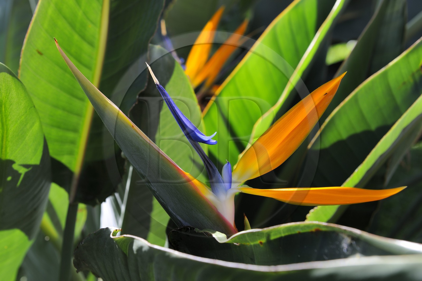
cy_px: 140
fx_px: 680
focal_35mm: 58
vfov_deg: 23.4
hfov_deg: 34.5
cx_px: 211
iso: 200
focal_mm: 58
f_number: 7.1
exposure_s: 1/100
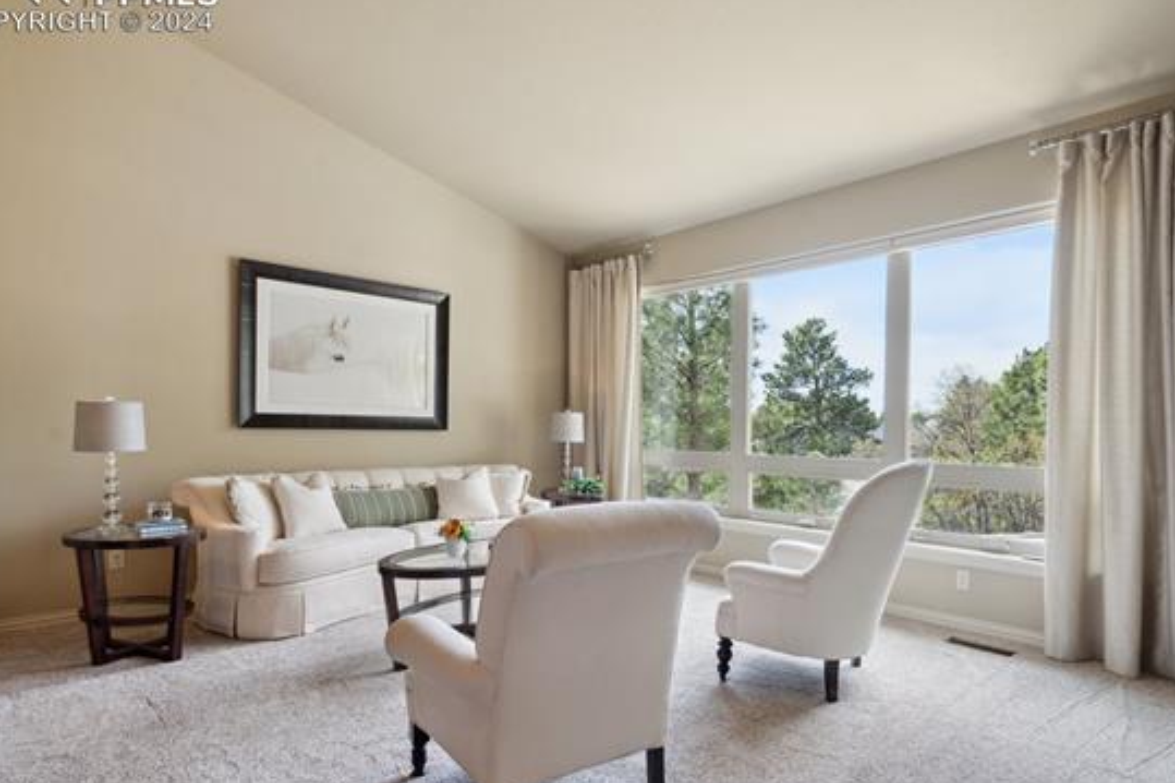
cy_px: 421
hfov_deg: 86.7
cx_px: 643
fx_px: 620
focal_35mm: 19
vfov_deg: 64.4
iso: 500
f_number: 8
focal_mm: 16
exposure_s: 1/60
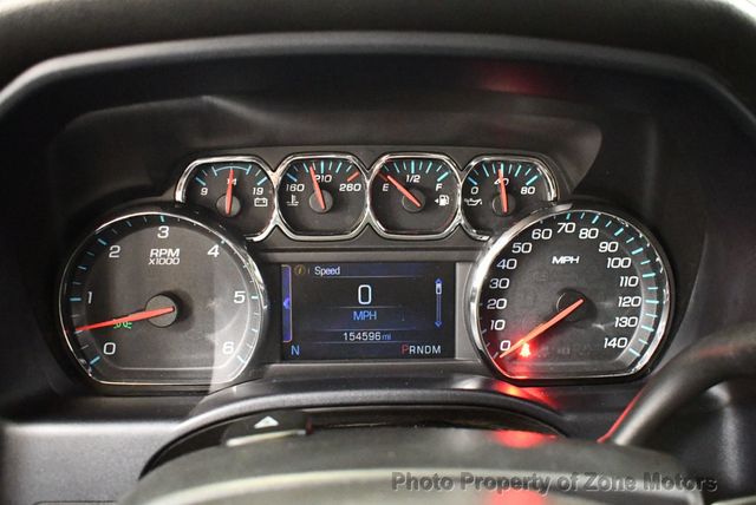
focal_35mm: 36
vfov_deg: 36.9
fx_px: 757
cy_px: 252
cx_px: 378
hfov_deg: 53.1
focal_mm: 18
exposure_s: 1/60
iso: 10000
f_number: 3.5
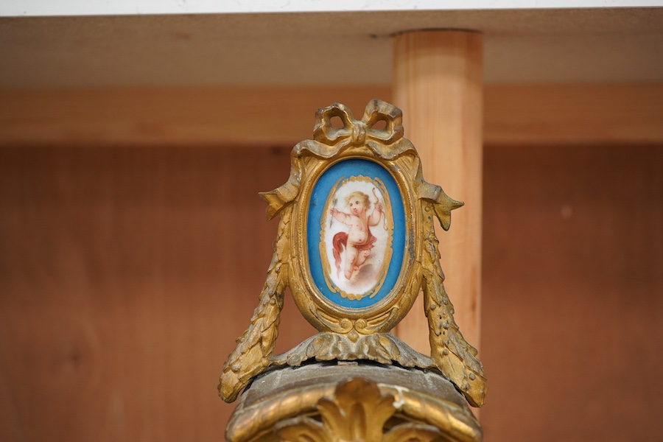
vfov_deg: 29.9
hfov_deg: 43.6
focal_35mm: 45
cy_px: 221
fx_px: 829
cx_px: 332
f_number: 7.1
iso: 1250
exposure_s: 1/125
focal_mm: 30
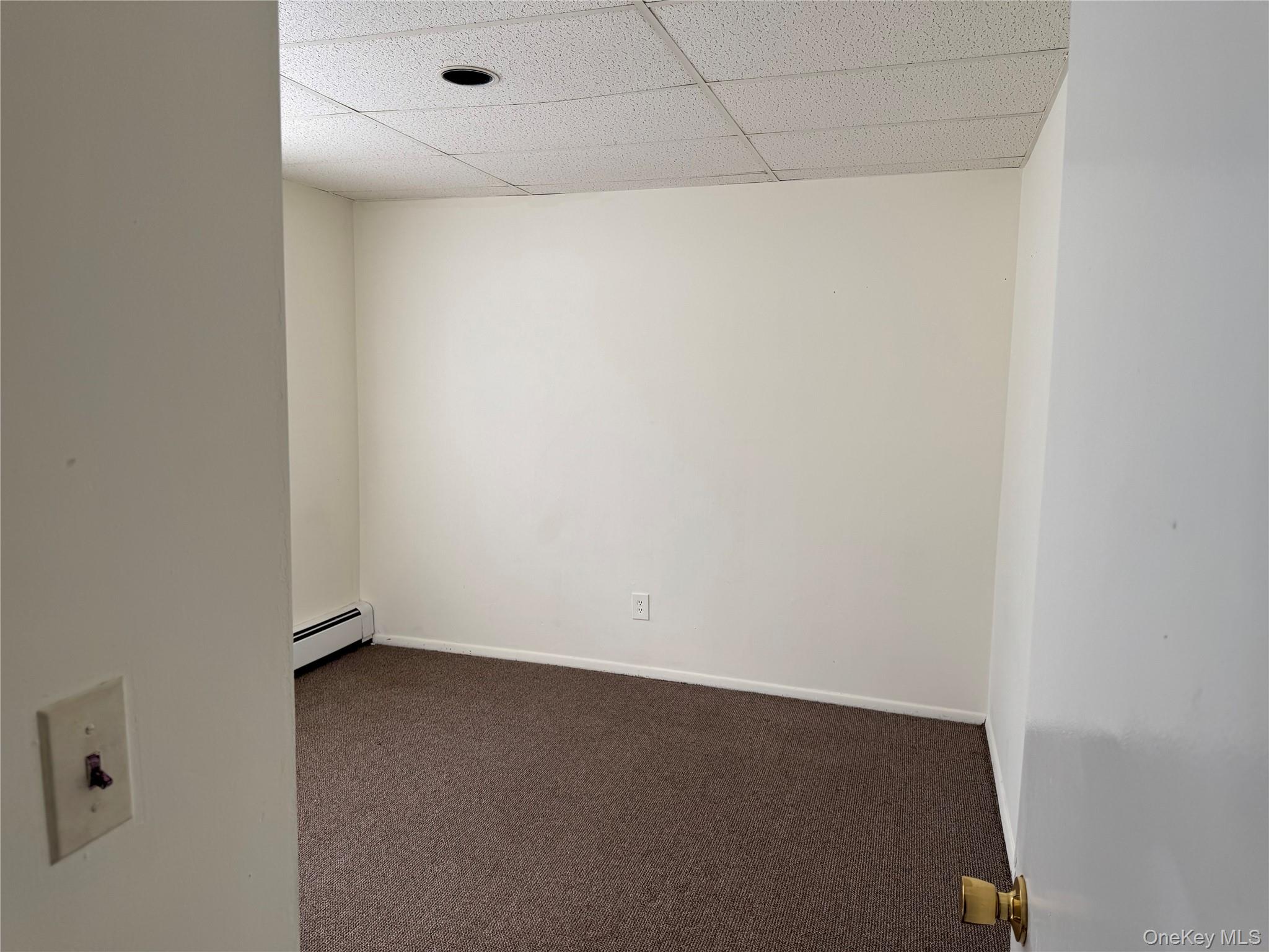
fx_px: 880
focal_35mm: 24
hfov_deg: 71.6
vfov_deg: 56.8
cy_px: 476
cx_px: 634
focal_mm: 6.76
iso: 80
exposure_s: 1/349
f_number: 1.78
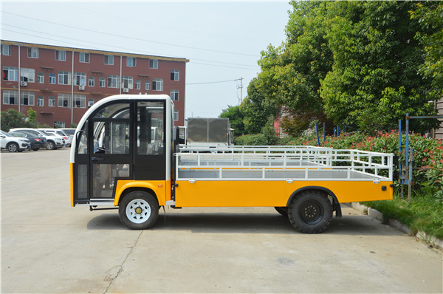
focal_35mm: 39
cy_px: 147
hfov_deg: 49.6
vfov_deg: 34.1
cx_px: 222
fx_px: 479
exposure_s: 1/250
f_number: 8
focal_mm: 26
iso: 100
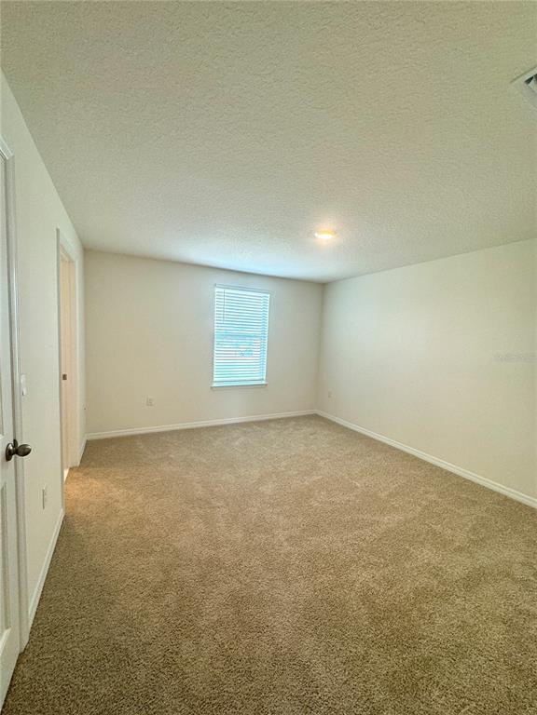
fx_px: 290
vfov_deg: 102.1
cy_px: 358
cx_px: 268
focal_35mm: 14
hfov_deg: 85.7
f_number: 2.2
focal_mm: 2.22
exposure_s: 1/120
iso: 125
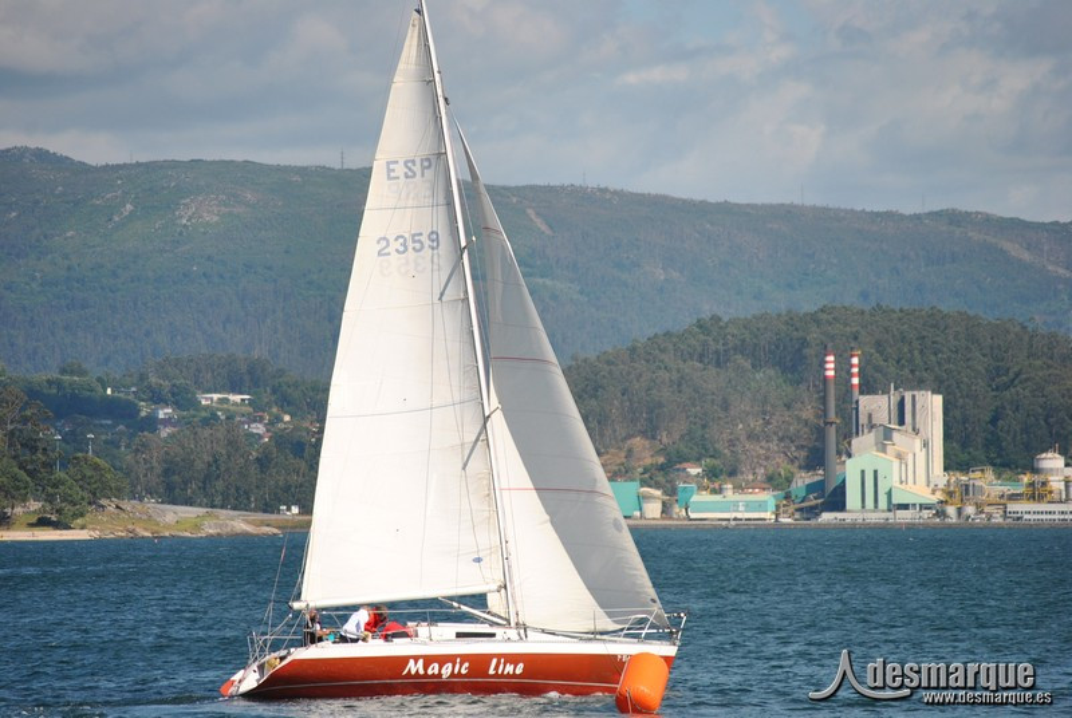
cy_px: 359
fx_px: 7157
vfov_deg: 5.7
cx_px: 536
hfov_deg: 8.6
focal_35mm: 240
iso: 100
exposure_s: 1/640
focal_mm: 160
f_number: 5.3
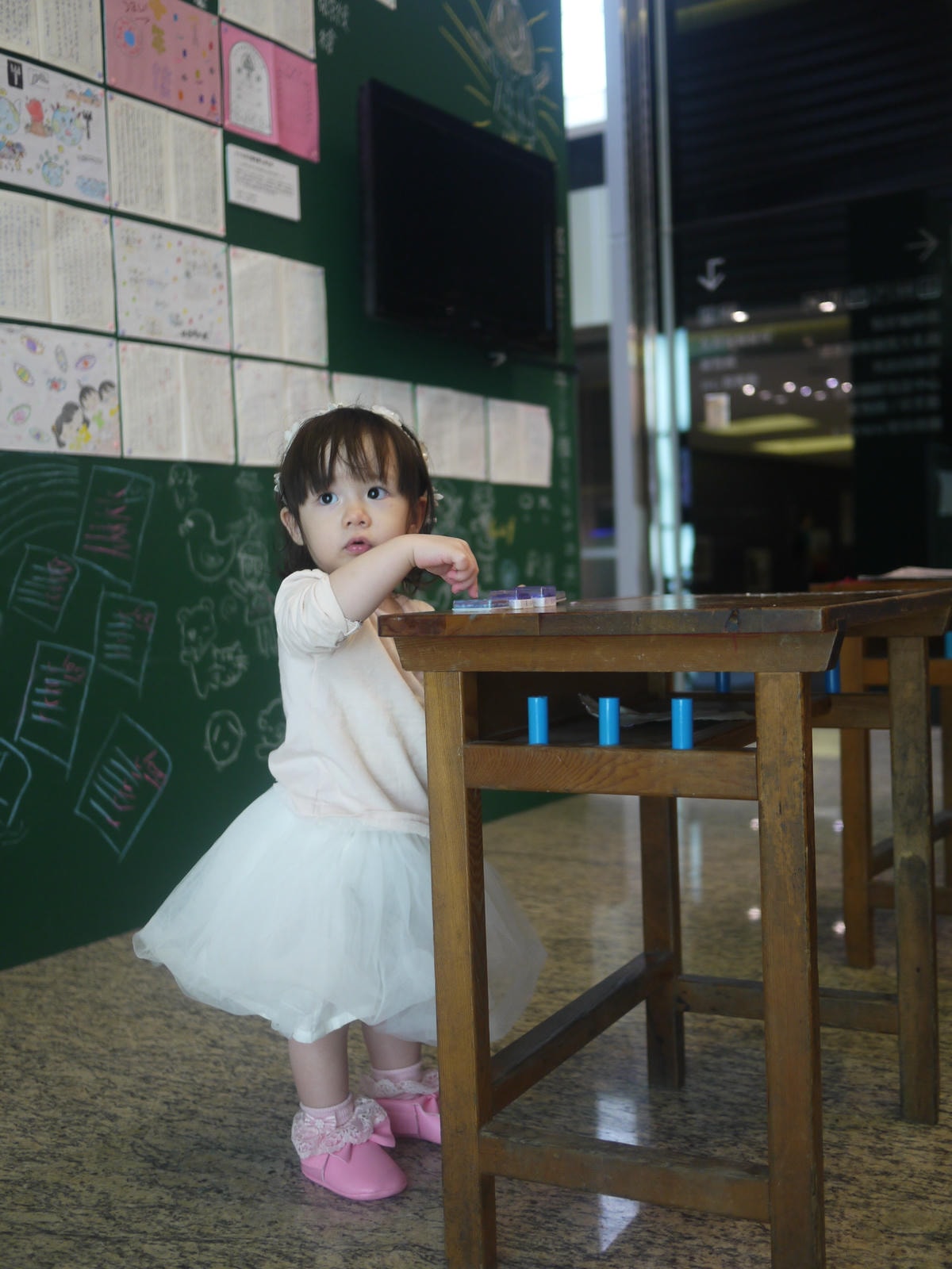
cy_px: 634
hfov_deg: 36.0
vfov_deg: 46.8
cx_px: 476
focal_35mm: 40
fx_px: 1467
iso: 250
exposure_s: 1/60
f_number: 1.7
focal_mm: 20
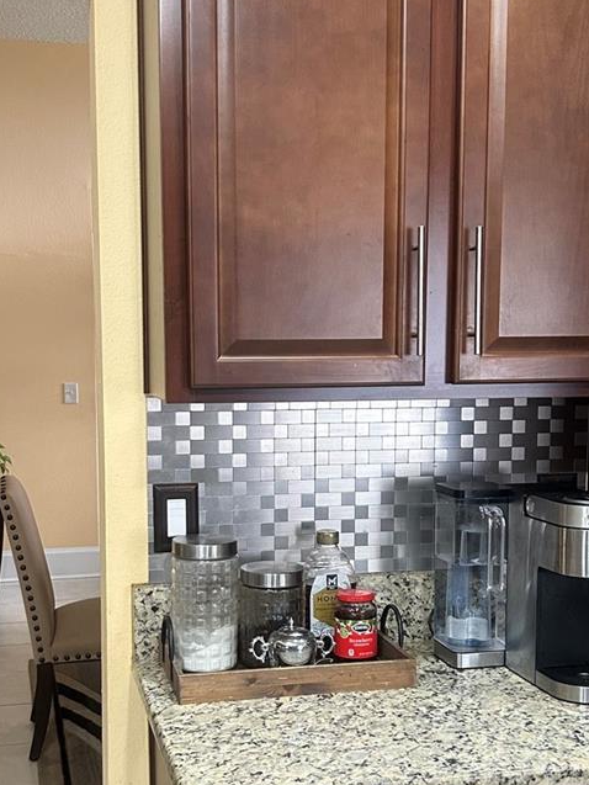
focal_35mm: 49
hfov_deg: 29.7
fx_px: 1111
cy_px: 472
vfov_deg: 38.7
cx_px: 285
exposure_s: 1/60
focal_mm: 5.7
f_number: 1.5
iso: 200
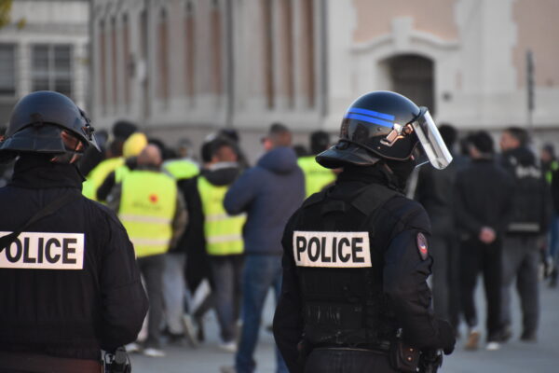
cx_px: 280
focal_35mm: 375
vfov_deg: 3.7
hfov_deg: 5.5
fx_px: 5822
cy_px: 186
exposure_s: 1/320
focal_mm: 250
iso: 2800
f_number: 6.3
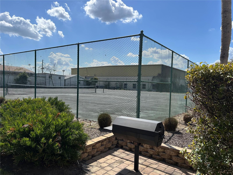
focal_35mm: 26
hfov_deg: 67.3
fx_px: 175
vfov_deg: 53.1
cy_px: 88
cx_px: 116
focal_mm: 5.7
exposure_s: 1/6211
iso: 50
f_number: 1.5
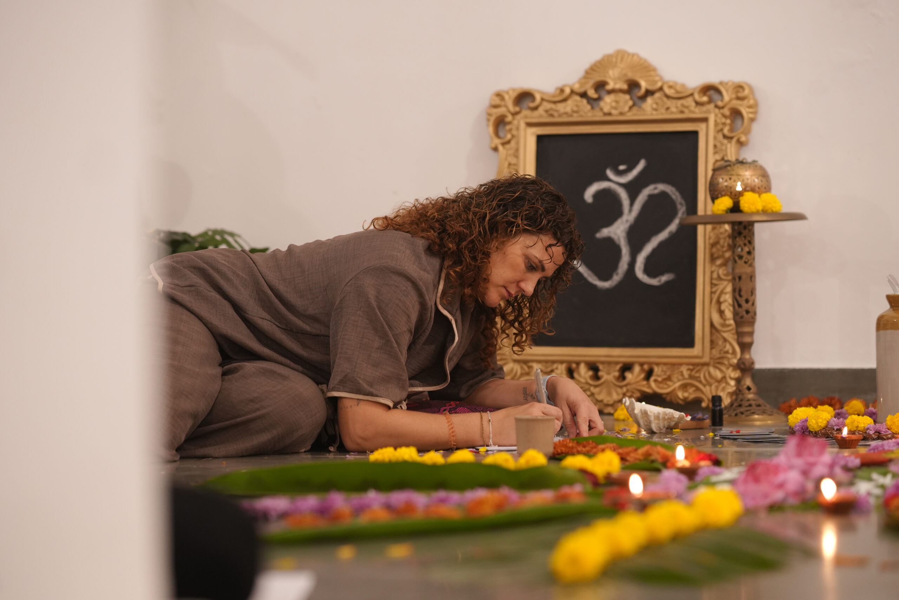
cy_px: 300
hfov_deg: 23.9
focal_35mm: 85
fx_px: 2123
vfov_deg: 16.1
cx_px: 450
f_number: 2.2
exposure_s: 1/100
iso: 1600
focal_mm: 85
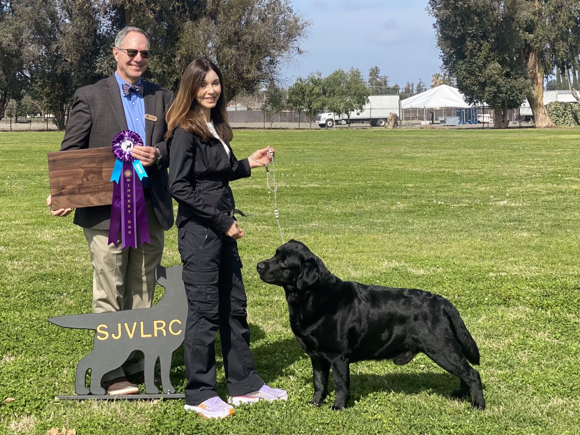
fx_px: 871
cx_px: 290
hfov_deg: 36.8
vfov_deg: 28.0
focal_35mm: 52
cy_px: 218
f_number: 2
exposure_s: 1/1065
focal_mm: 6
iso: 20
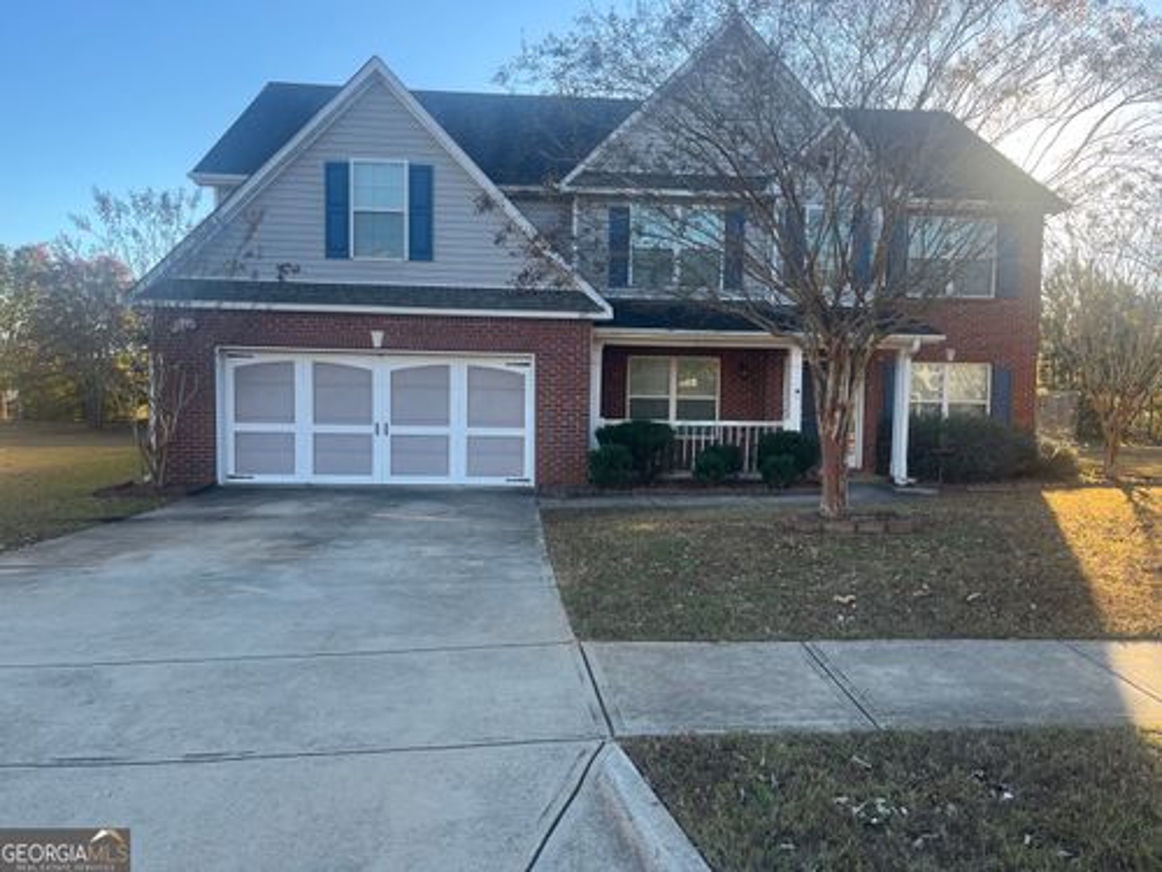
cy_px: 436
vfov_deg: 53.1
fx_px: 873
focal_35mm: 26
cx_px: 581
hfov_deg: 67.3
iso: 50
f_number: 1.6
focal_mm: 5.1
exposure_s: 1/499
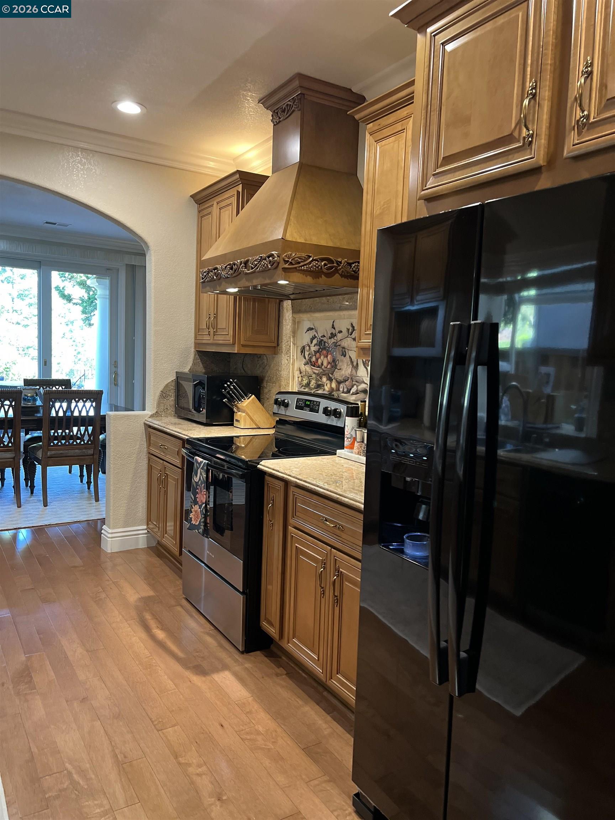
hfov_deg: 53.1
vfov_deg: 67.3
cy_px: 410
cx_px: 308
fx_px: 616
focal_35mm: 26
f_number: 1.5
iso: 400
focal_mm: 5.7
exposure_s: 1/60
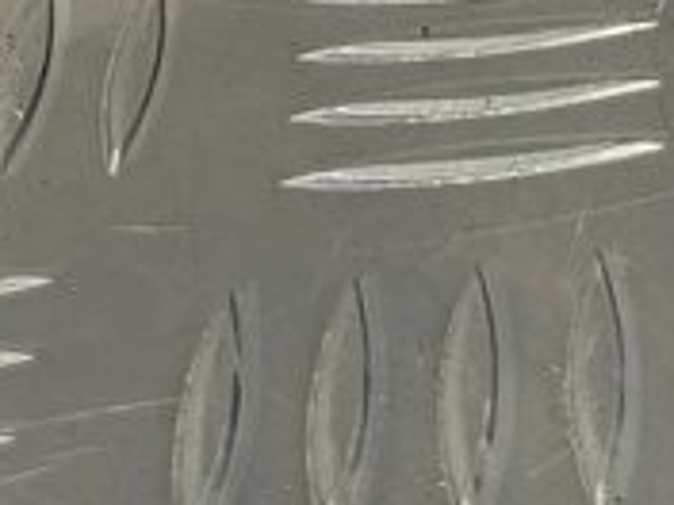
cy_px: -891
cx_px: 1180
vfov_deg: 9.3
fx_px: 2609
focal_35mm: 134
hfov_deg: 13.4
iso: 121
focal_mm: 4.11
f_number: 1.6
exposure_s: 1/50
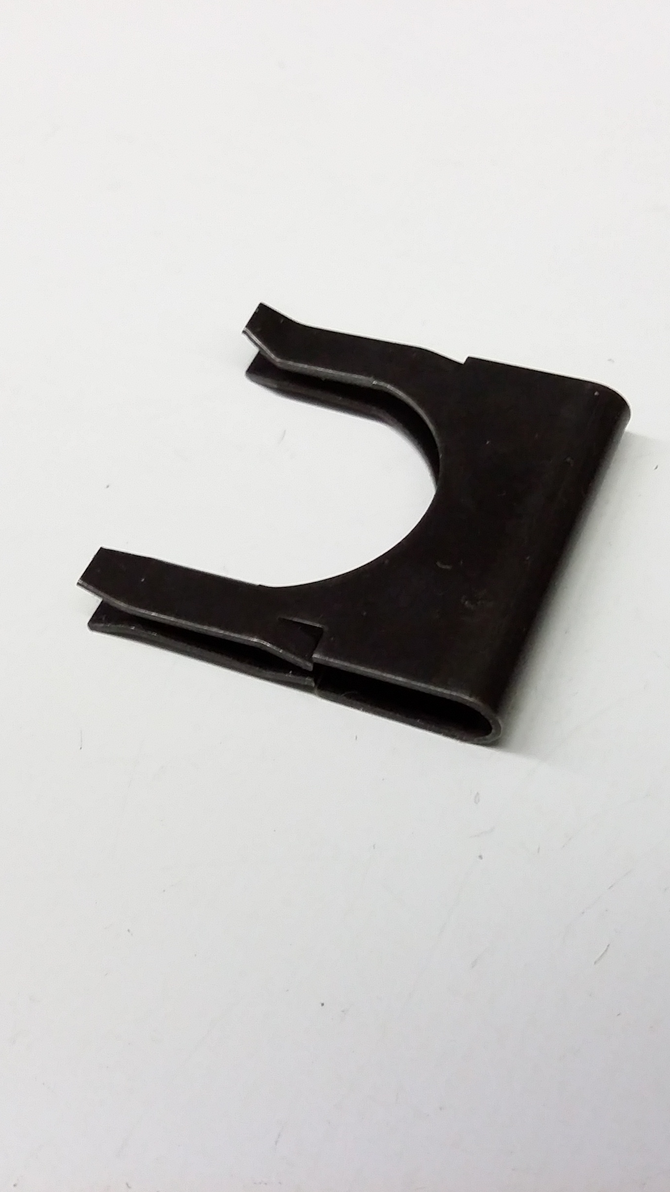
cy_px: 594
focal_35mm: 47
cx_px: 359
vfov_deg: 43.7
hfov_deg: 25.4
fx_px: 1484
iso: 160
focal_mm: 3.4
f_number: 2.4
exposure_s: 1/15
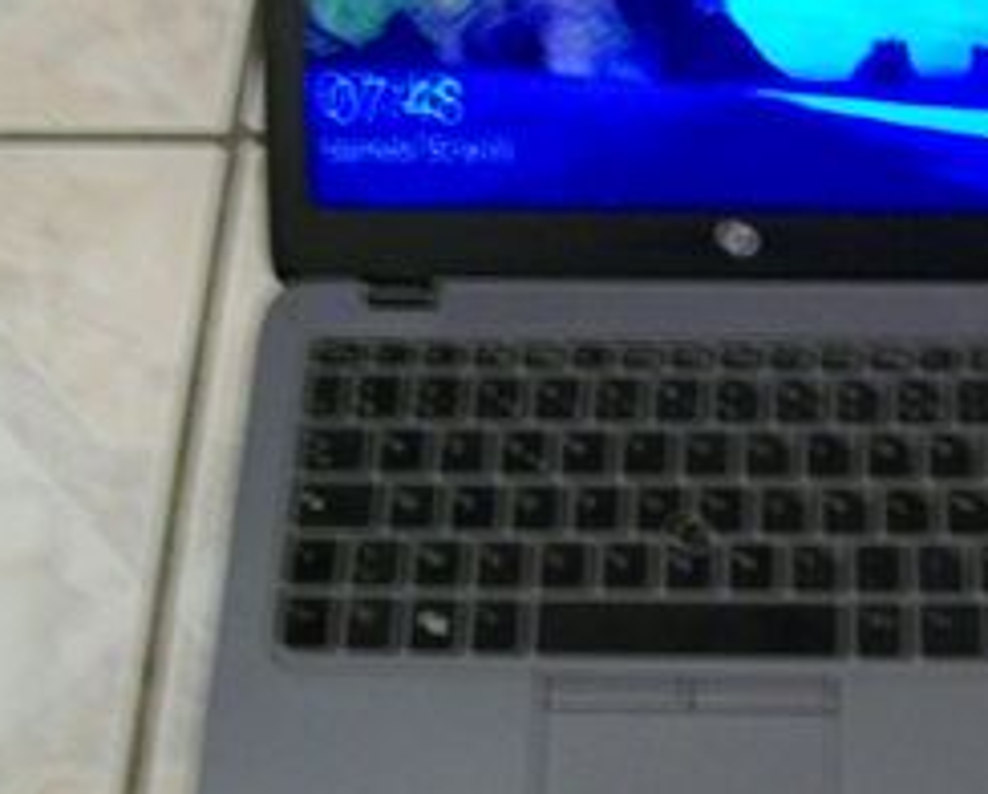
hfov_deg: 27.2
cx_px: 692
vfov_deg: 22.1
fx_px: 2021
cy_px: 271
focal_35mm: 69
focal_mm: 6
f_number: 2.7
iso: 190
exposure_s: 1/8
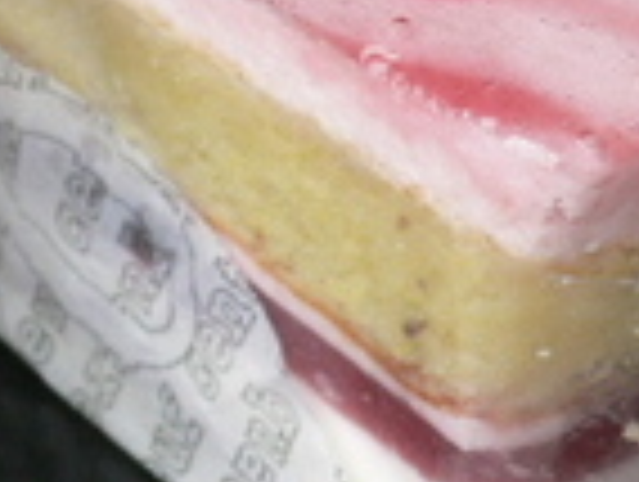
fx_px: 2274
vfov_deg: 12.0
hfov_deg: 15.1
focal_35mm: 123
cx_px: -248
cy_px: 61
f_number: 2.8
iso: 100
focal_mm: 5.8
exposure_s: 1/60
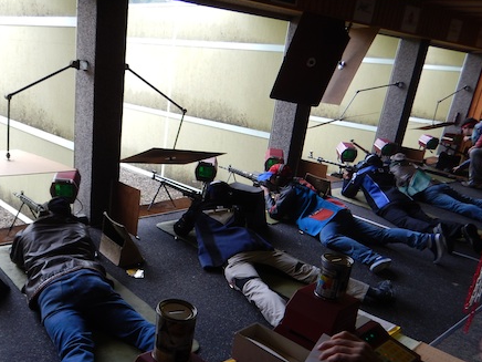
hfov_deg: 54.3
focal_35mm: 33
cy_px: 241
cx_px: 164
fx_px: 459
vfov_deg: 42.4
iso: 125
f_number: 2.8
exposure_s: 1/50
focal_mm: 4.3
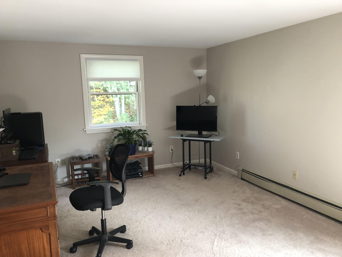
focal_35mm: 28
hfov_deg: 63.4
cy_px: 128
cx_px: 171
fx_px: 277
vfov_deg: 49.7
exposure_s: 1/30
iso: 40
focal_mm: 3.99
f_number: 1.8
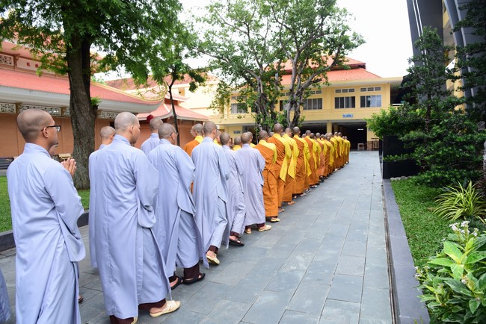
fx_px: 324
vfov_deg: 53.2
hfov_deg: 73.7
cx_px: 243
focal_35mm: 24
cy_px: 162
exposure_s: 1/100
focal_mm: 24
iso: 320
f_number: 6.3
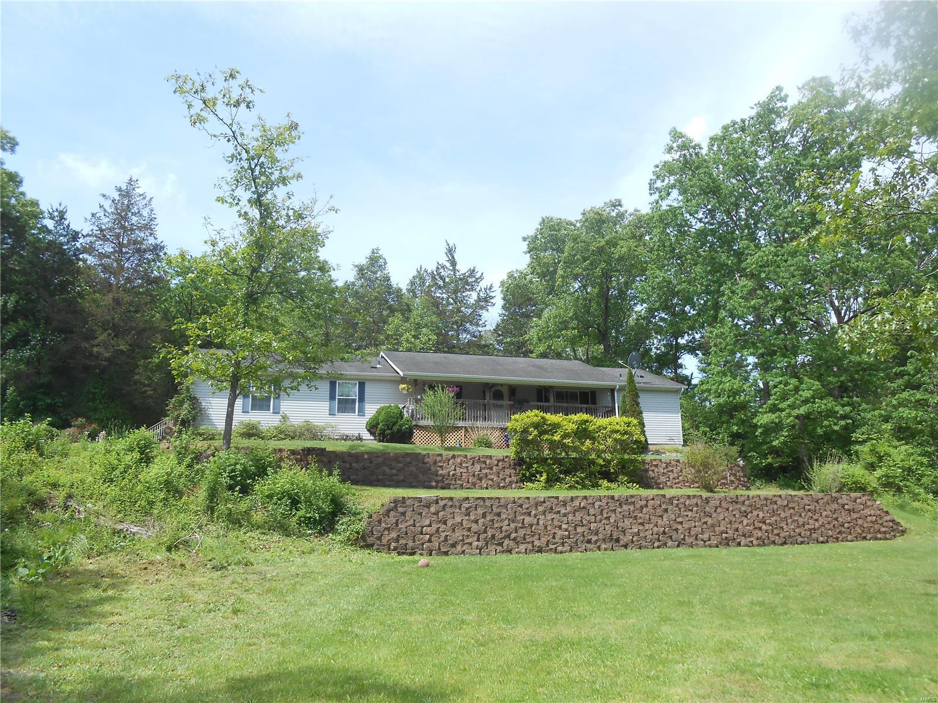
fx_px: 705
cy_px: 352
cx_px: 469
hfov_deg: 67.3
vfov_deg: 53.1
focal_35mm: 26
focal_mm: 4.6
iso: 80
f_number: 3.5
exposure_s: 1/400
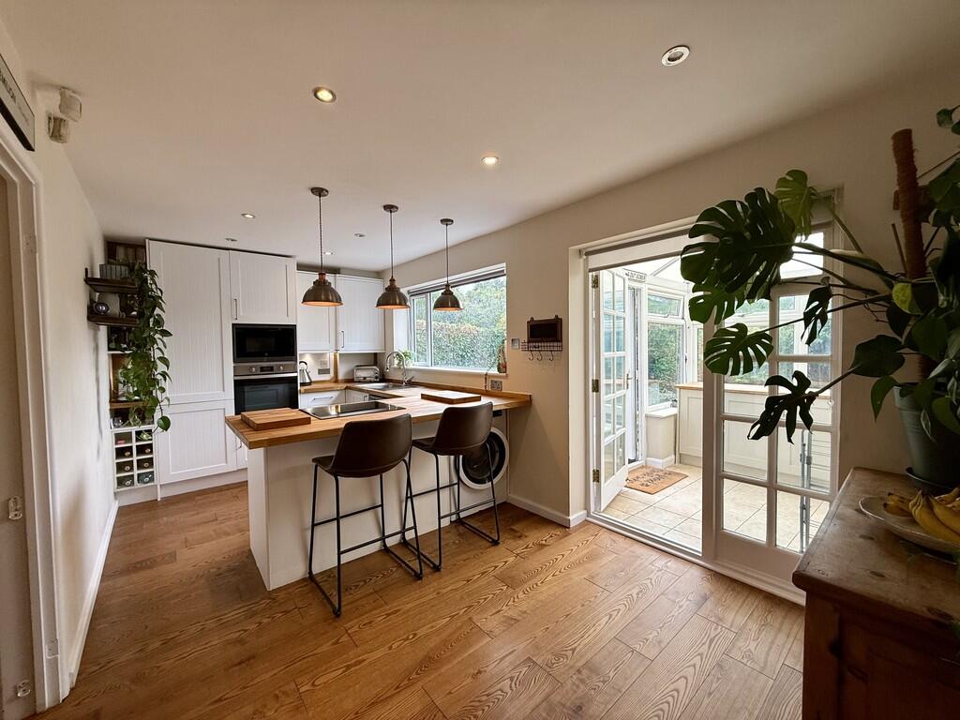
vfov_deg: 85.7
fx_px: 388
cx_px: 480
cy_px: 360
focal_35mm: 14
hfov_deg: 102.1
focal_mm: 2.22
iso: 50
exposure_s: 1/99
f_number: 2.2
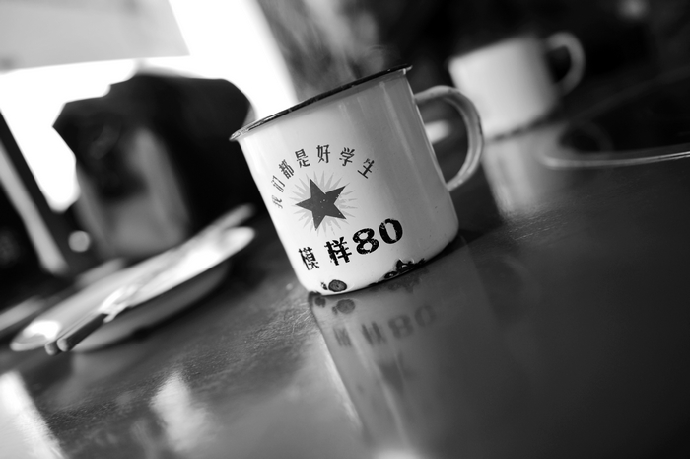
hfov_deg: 58.8
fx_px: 613
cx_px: 345
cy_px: 230
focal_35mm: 32
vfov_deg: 41.0
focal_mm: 32
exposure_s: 1/160
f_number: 2.8
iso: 500
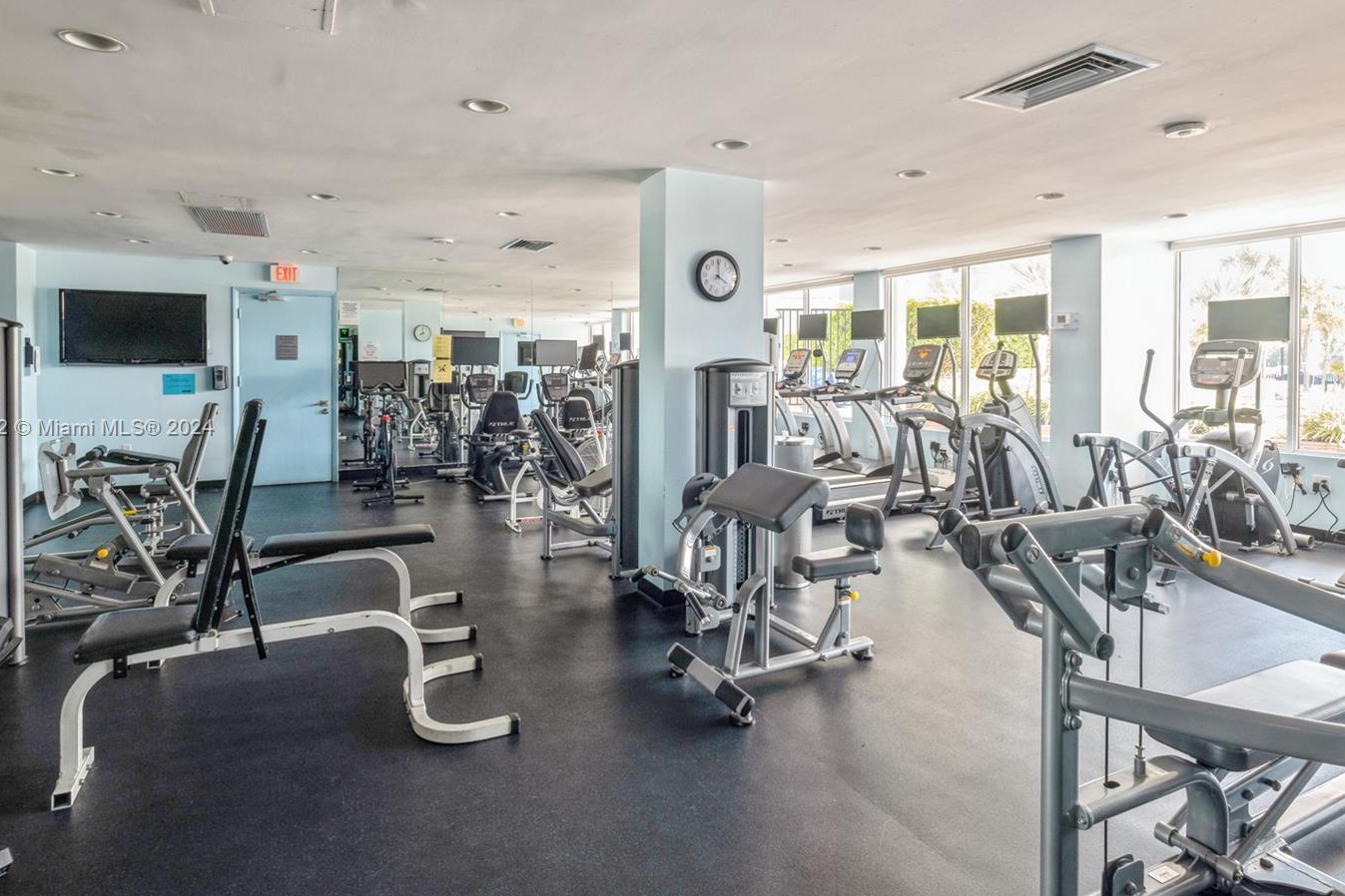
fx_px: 710
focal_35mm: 19
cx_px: 693
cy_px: 429
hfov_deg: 86.9
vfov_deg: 64.5
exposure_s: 1/4
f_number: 9
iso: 200
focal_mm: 16
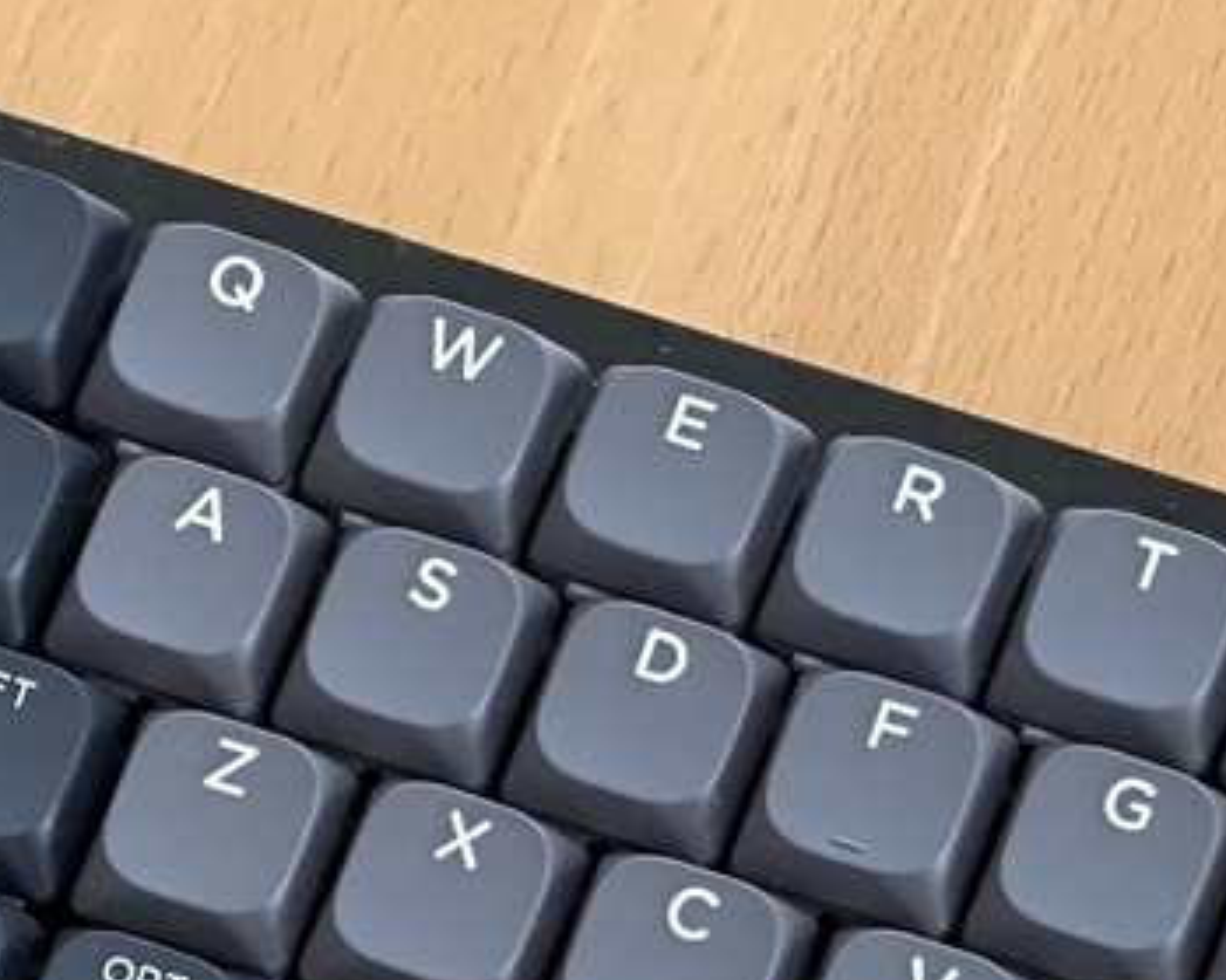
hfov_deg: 7.0
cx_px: 1328
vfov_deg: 5.6
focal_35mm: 276
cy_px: 1201
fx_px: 10012
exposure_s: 1/60
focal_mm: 9
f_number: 2.8
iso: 400
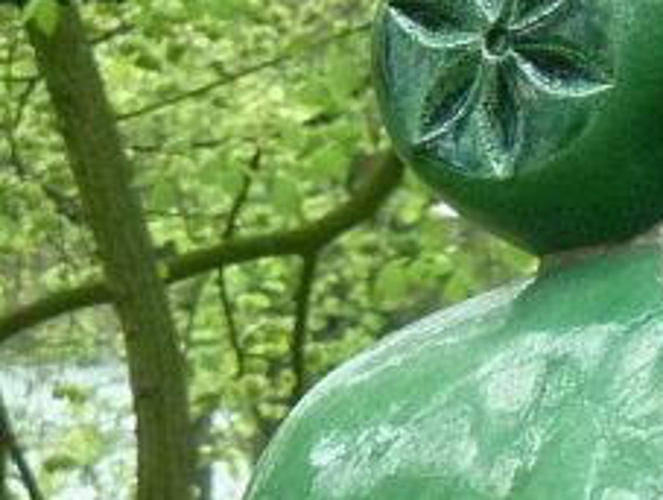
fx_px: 25917
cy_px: -424
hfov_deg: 1.5
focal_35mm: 1351
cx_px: 1075
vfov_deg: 1.1
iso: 400
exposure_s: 1/50
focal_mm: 49.2
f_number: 4.9
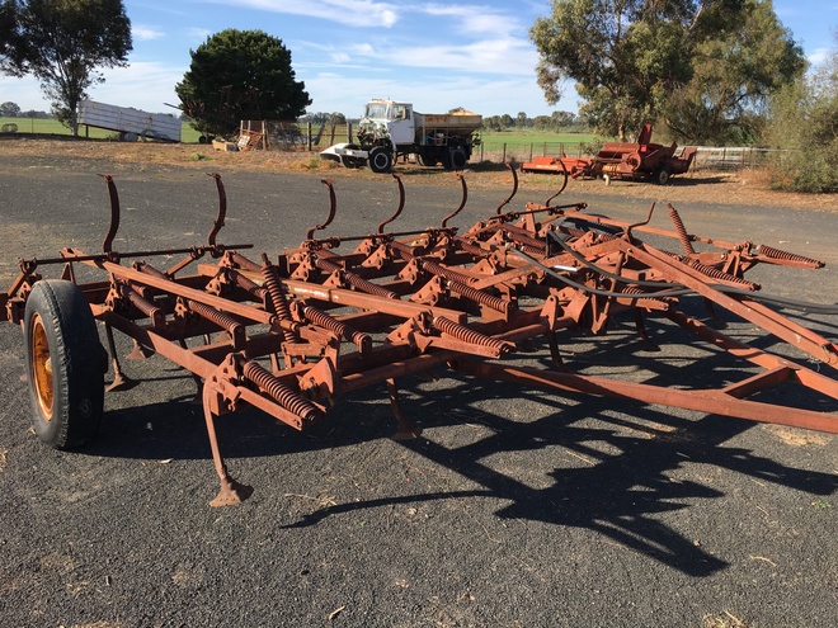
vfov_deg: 48.2
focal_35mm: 29
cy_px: 314
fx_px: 702
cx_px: 419
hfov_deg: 61.7
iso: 25
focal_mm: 4.15
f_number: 2.2
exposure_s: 1/699
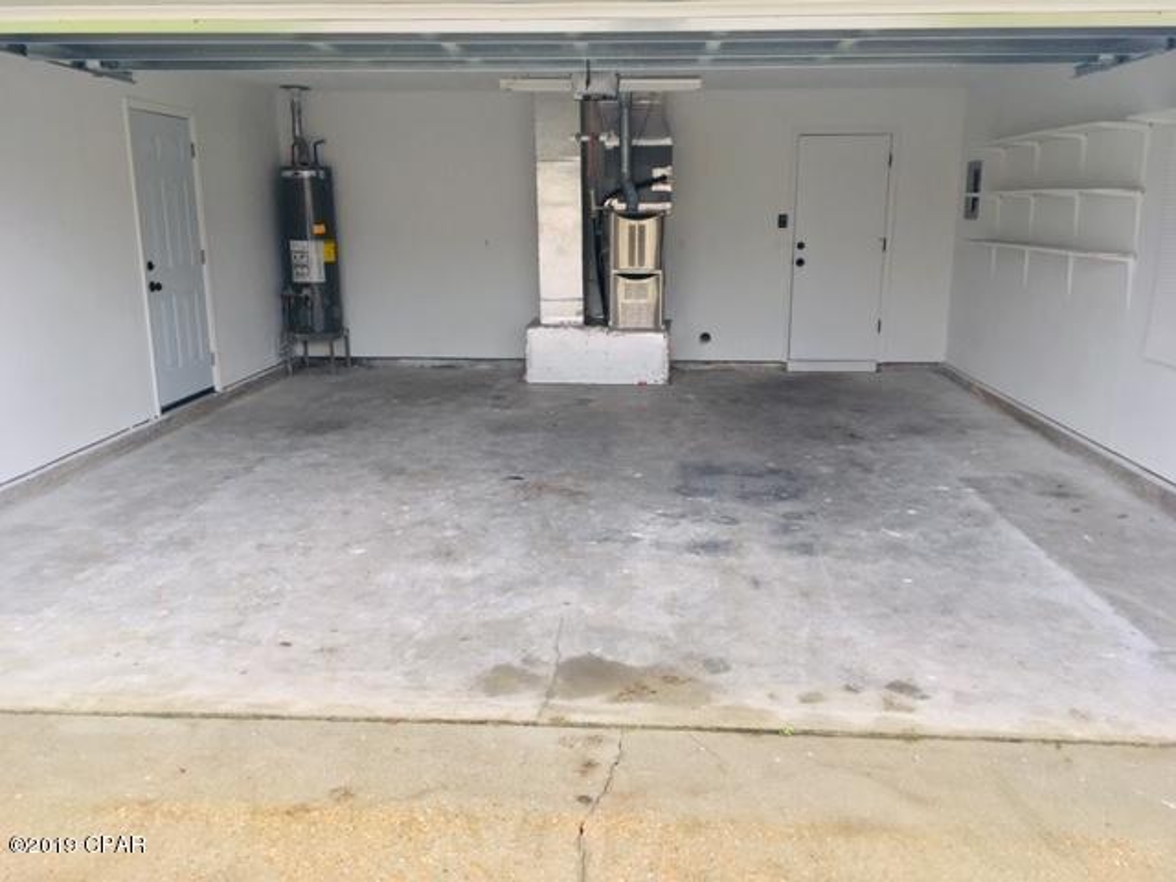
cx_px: 588
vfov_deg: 48.2
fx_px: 985
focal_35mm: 29
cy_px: 441
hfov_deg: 61.7
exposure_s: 1/120
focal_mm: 4.15
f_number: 2.2
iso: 32
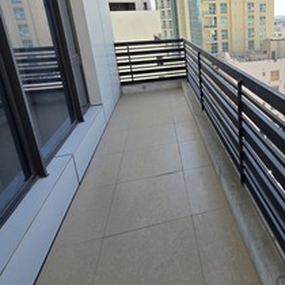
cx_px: 234
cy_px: 93
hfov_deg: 57.5
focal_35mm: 25
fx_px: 233
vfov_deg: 61.3
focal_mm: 2.2
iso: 40
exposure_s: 1/1163
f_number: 1.9
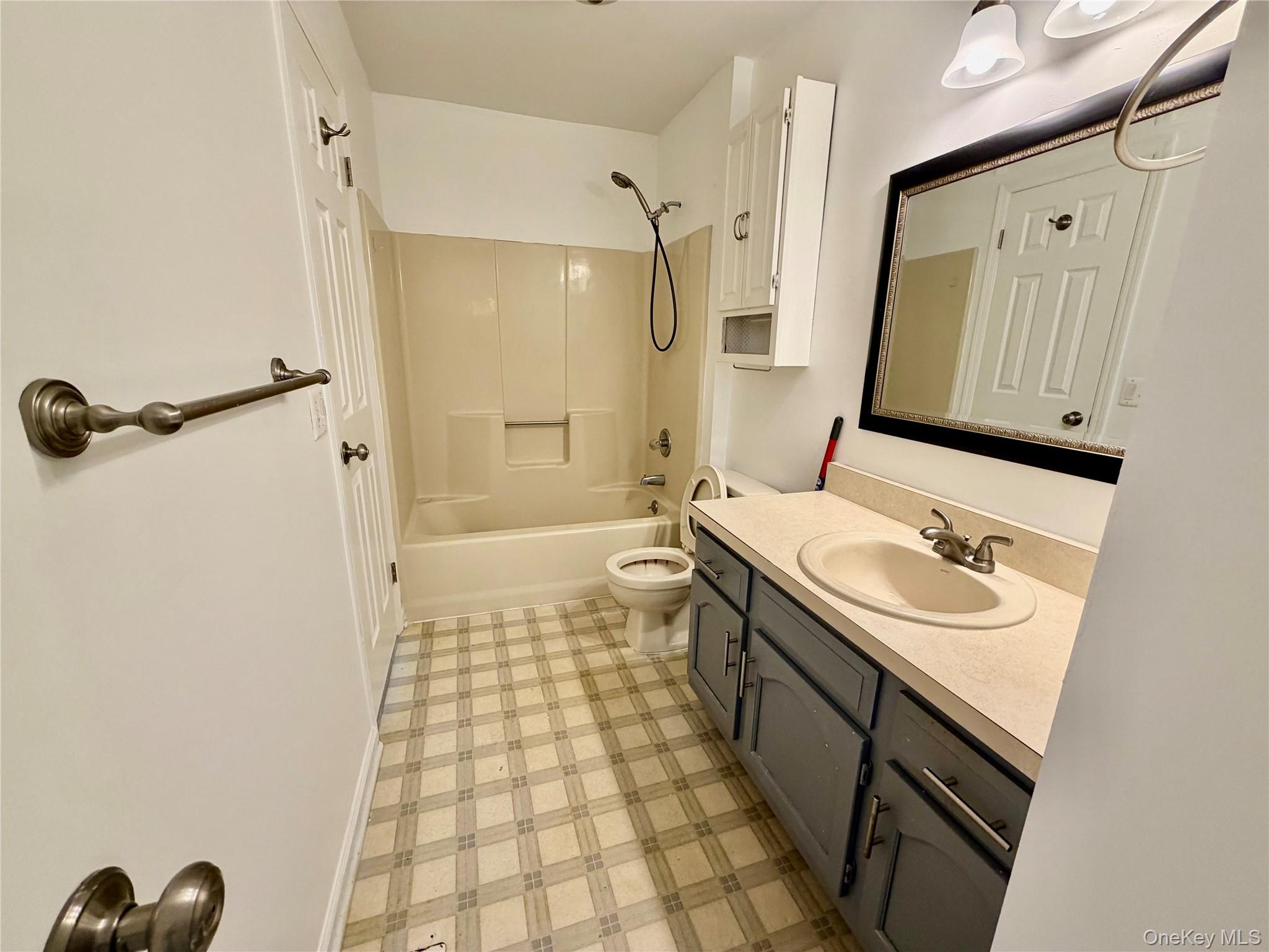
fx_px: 513
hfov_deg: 102.1
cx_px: 634
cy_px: 476
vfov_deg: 85.7
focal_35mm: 14
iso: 160
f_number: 2.2
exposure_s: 1/120
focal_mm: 2.22
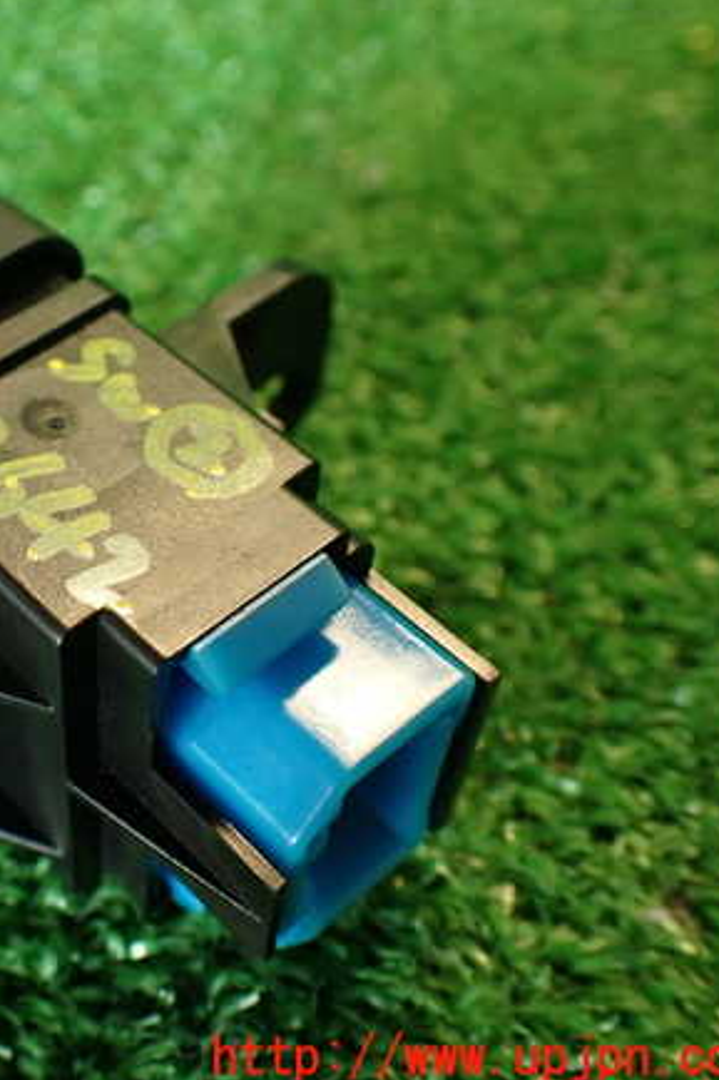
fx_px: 1379
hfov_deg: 27.8
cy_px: 530
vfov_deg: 42.8
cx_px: 27
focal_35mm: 46
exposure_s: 1/30
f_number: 2.4
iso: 250
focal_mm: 5.79
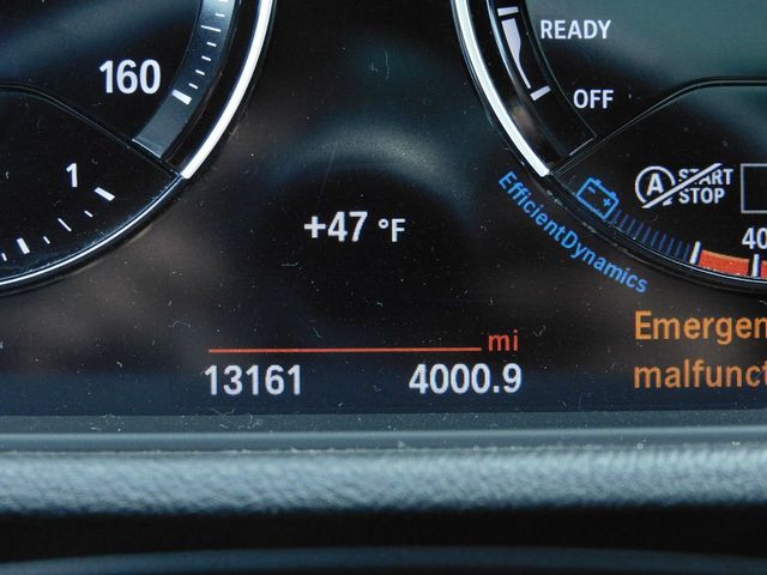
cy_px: 288
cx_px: 384
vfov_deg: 18.4
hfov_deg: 24.4
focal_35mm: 80
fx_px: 1773
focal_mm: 14.3
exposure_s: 1/40
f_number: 4.5
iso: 400
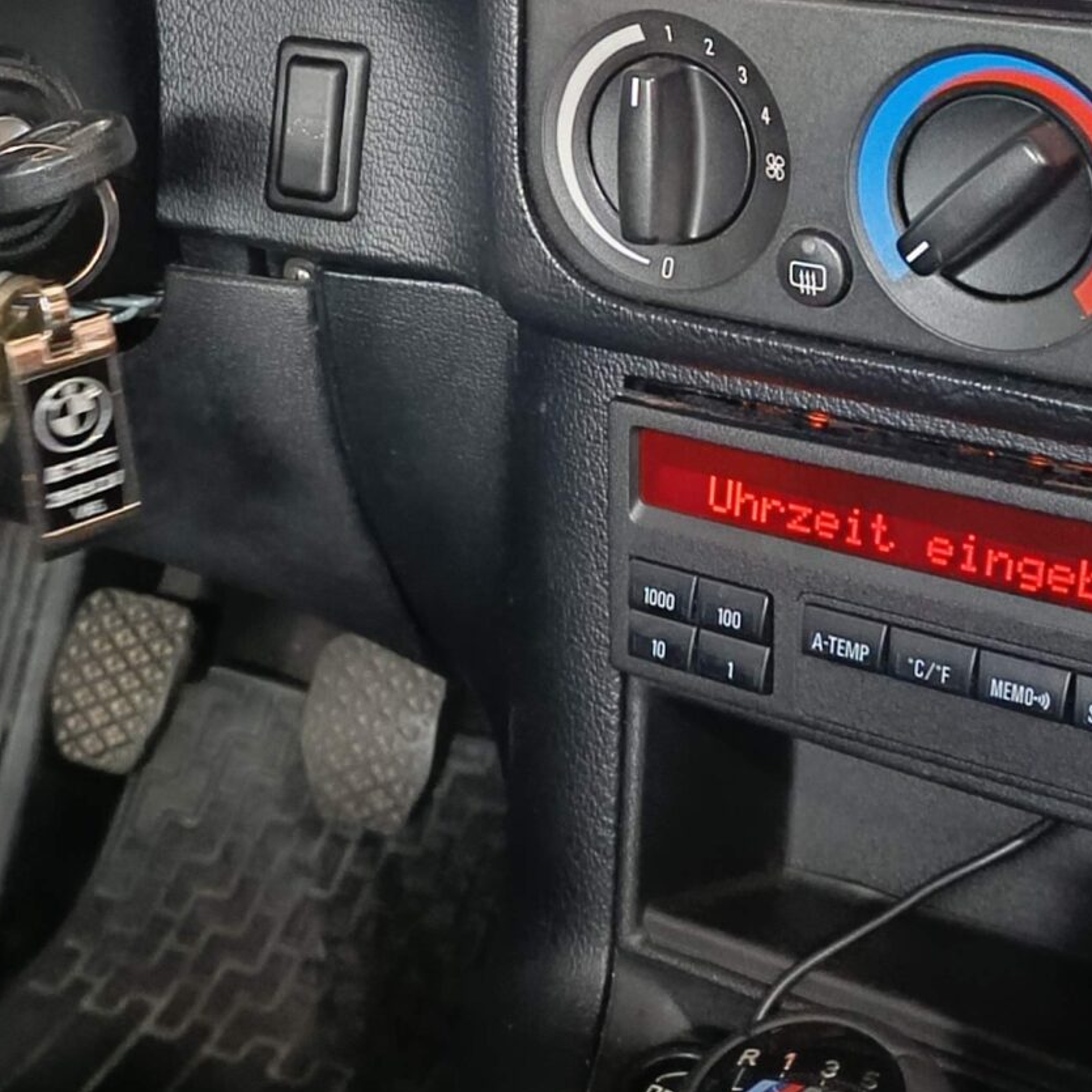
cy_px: 21
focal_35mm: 65
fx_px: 2320
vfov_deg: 25.3
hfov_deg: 26.4
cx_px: 408
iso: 1171
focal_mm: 5.59
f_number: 1.88
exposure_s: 1/25
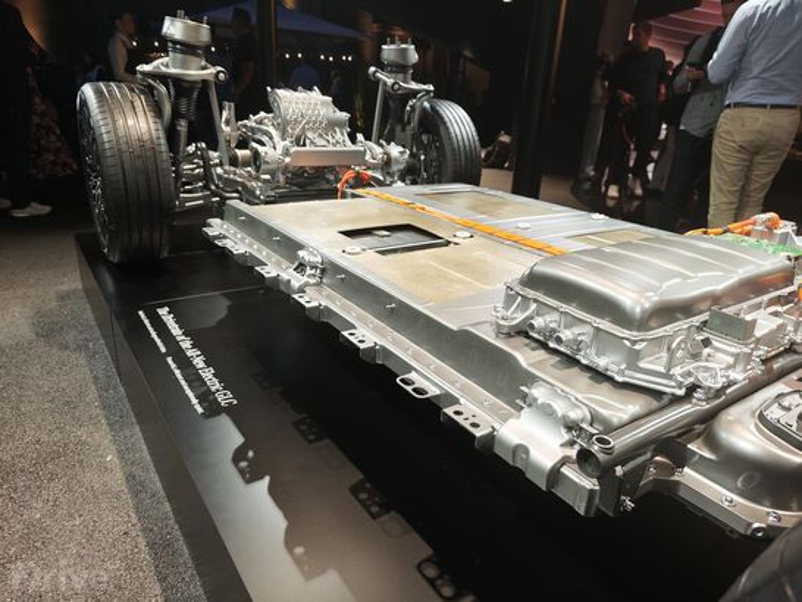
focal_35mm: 23
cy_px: 301
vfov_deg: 58.9
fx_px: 533
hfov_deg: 73.9
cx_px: 401
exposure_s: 1/100
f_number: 1.63
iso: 500
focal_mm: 8.72
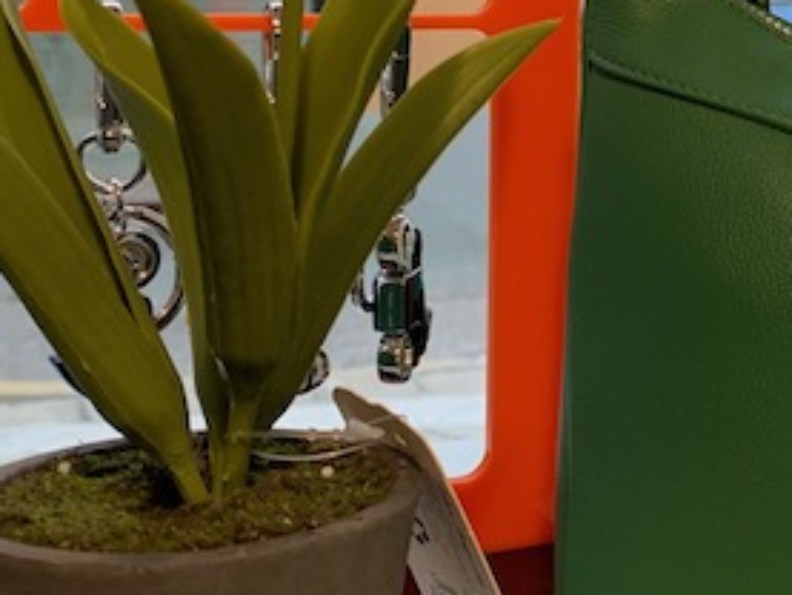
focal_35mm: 75
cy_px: 94
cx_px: 798
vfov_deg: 19.4
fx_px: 1717
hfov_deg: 24.7
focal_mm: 4.25
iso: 125
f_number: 1.8
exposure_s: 1/50
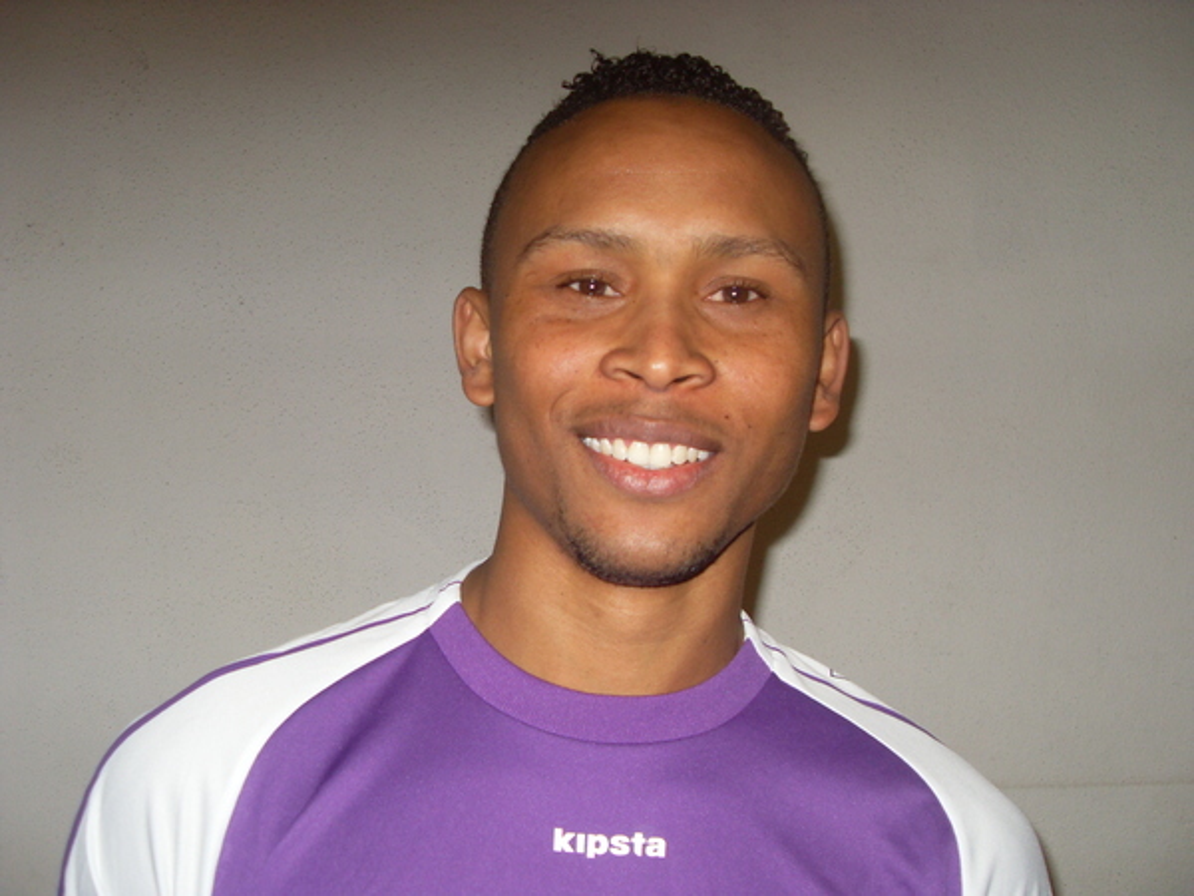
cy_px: 448
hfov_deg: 50.1
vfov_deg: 38.7
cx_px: 597
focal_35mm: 37
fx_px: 1276
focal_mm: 6.3
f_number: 2.8
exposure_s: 1/45
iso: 100
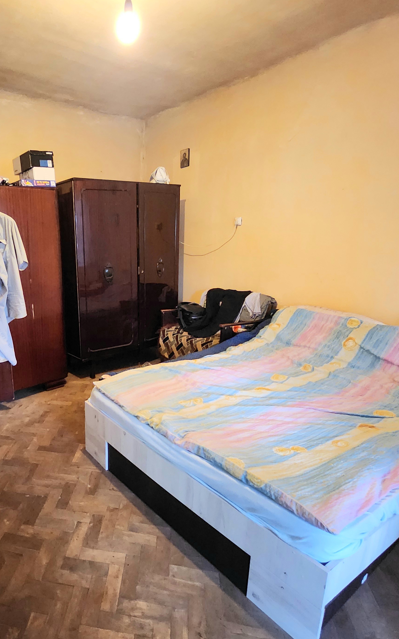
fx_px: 348
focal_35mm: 20
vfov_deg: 85.0
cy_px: 330
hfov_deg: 57.0
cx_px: 105
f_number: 2.2
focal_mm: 1.74
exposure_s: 1/25.1
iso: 1000
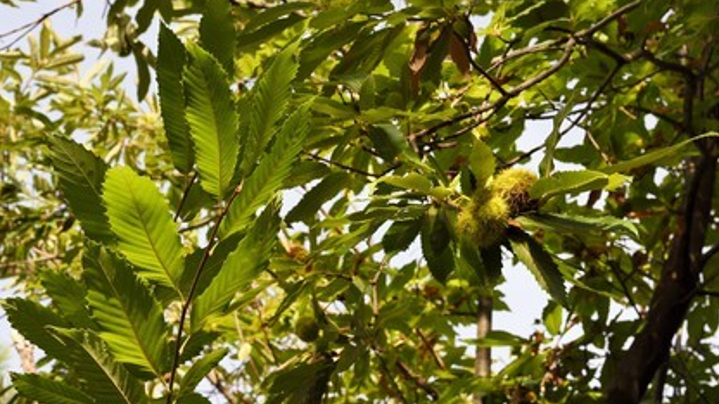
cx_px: 360
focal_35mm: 74
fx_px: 1411
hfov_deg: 28.6
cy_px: 174
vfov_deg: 16.3
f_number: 14
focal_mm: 70
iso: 400
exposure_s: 1/160
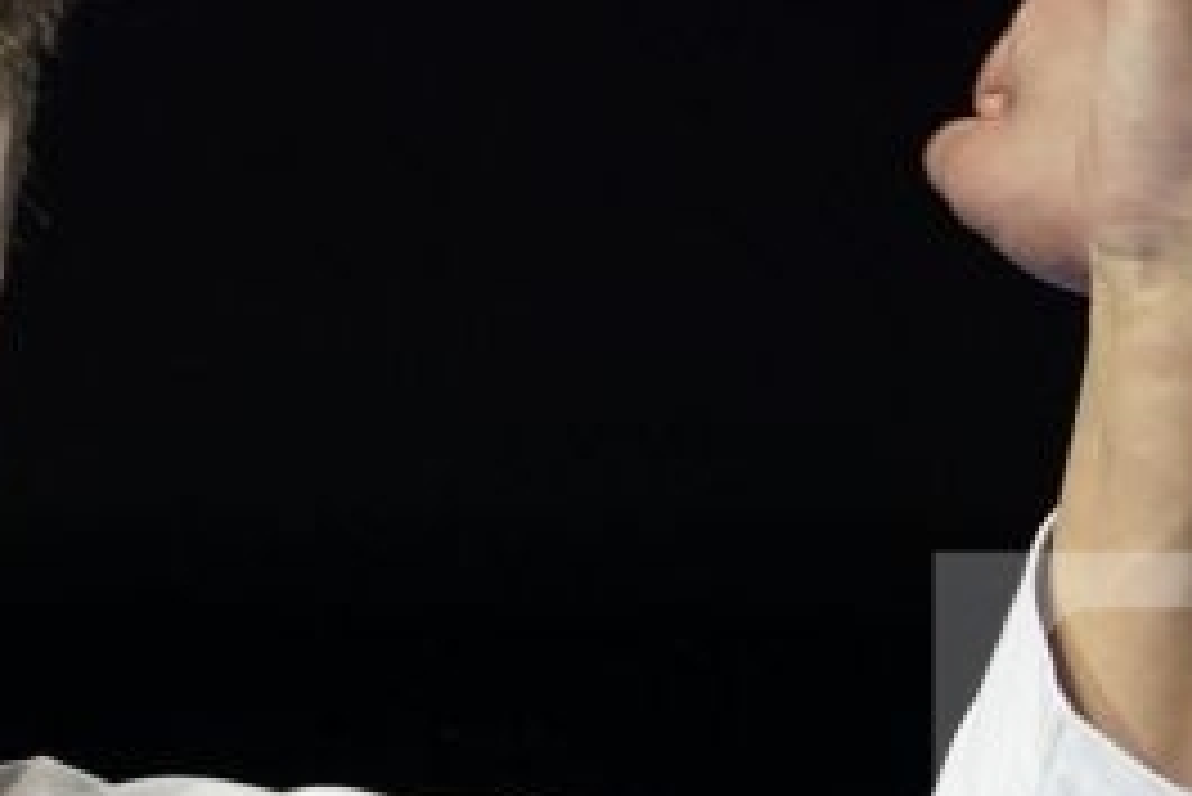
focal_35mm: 999
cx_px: -171
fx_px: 33095
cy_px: 962
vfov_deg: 1.4
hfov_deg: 2.1
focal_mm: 147
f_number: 2.8
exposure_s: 1/500
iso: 500
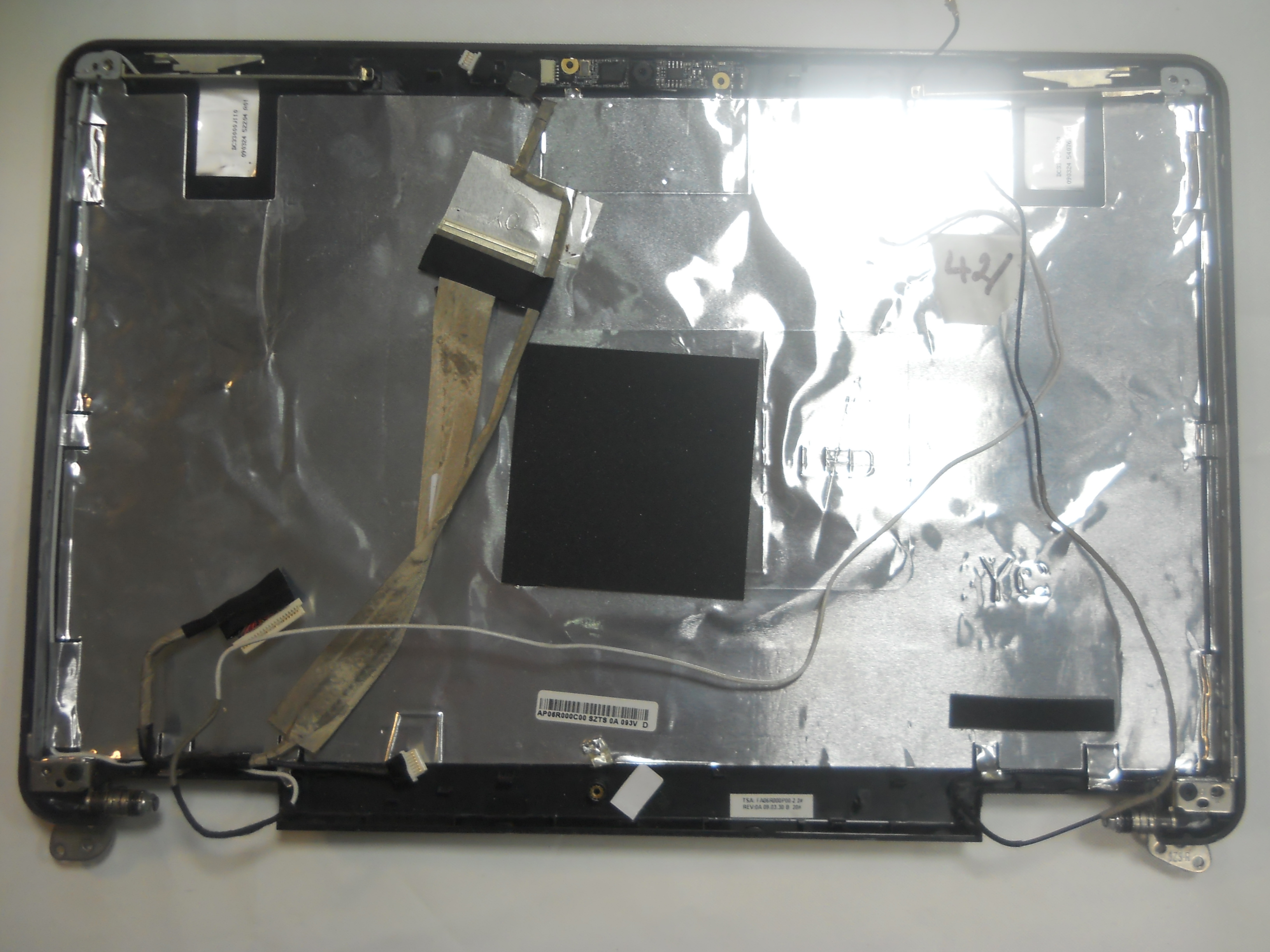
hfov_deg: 45.8
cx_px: 635
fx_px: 1504
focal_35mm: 41
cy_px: 476
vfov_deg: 35.1
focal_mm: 6.72
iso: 160
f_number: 3.1
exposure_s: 1/30
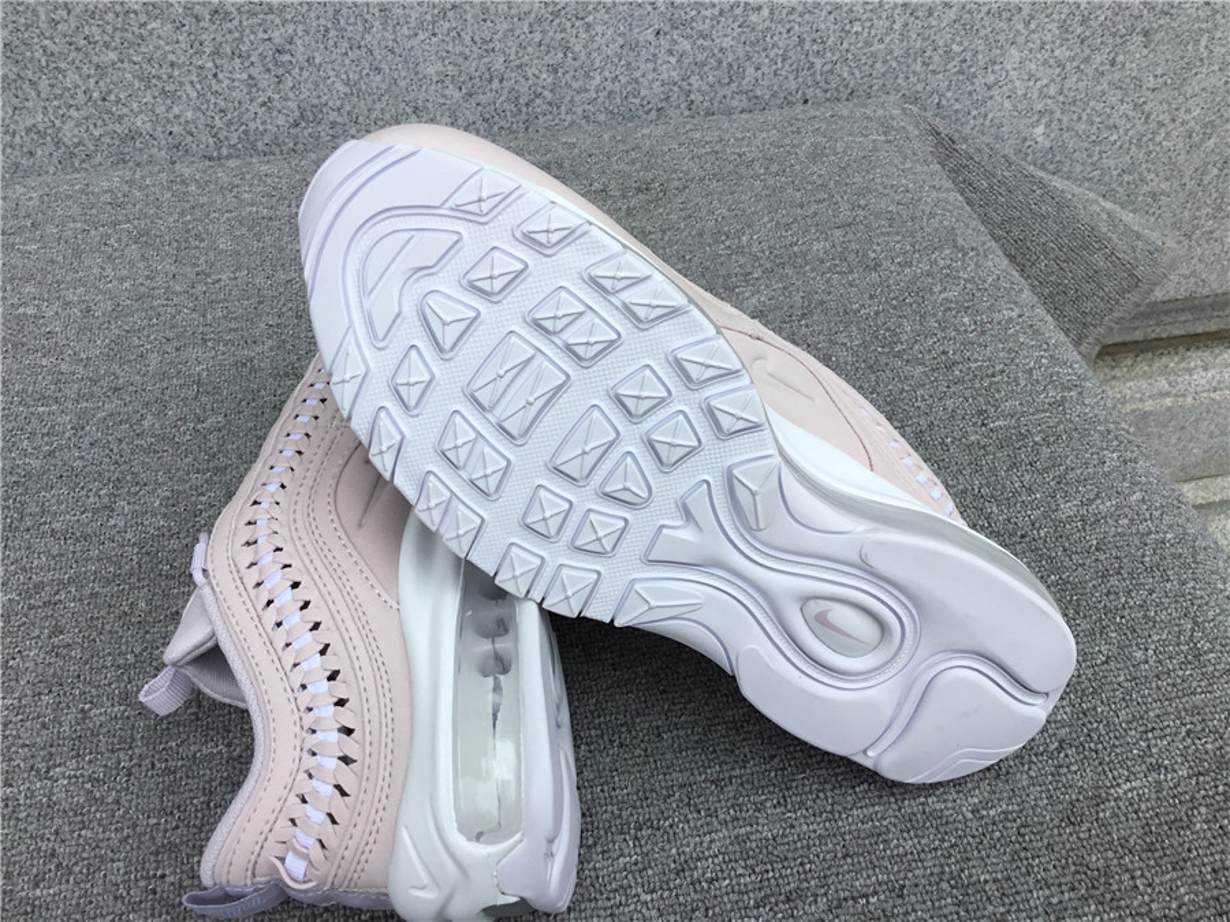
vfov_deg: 45.4
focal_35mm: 31
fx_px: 1102
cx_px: 615
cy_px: 461
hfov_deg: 58.4
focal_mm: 3.3
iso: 25
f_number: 2.4
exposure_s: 1/679
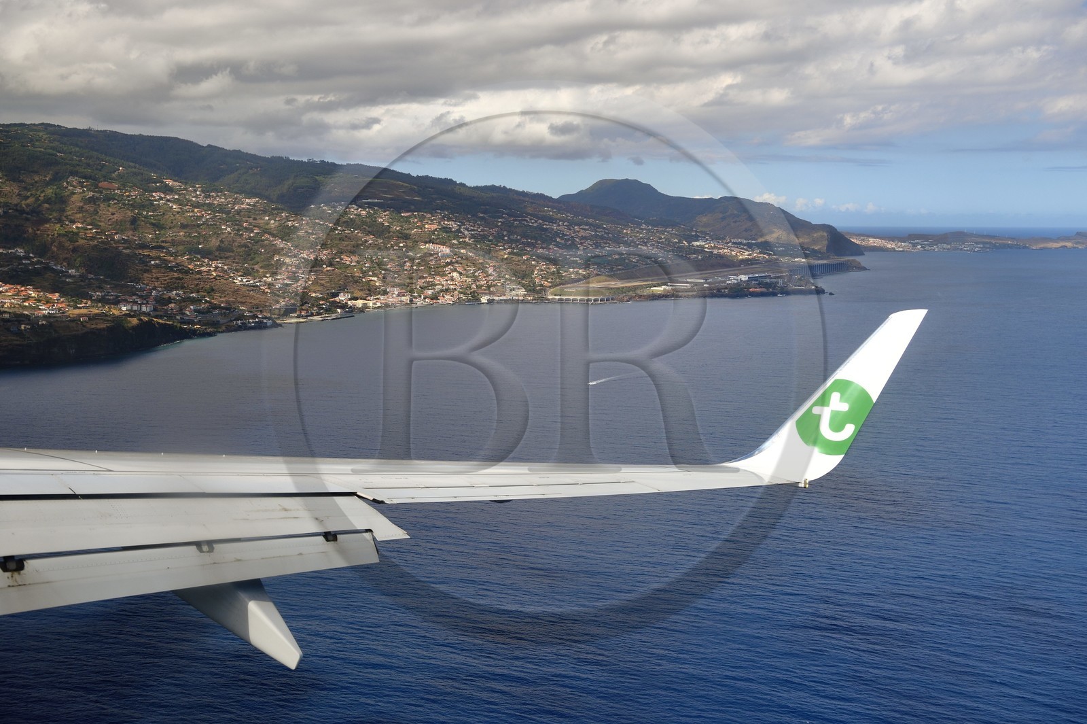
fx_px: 1147
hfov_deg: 50.7
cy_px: 362
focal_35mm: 38
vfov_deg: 35.0
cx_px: 544
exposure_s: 1/1250
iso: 200
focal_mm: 38
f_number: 6.3
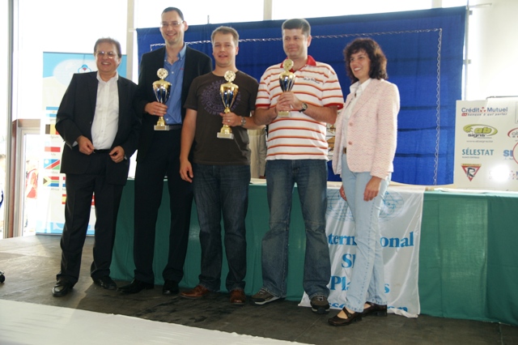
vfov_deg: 34.2
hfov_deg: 49.6
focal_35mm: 39
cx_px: 259
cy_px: 172
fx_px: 561
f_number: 2.8
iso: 100
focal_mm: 26
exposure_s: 1/125
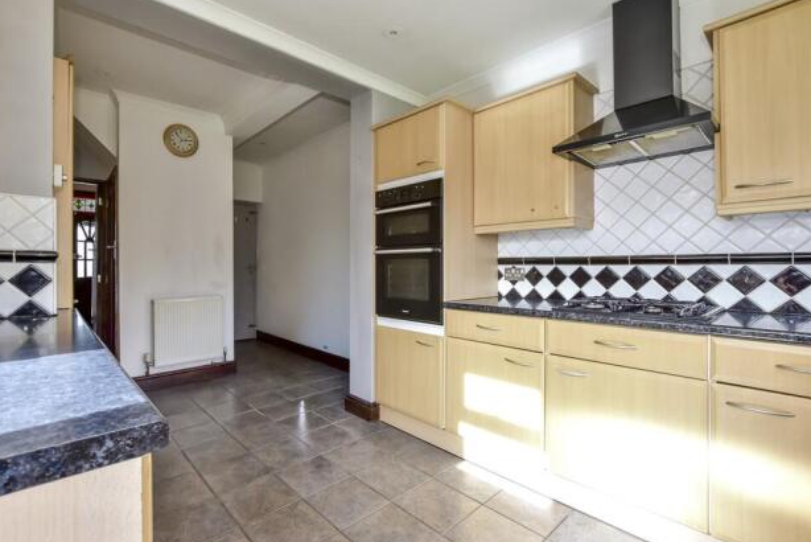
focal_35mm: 16
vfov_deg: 73.8
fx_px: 361
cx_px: 381
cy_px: 264
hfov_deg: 96.6
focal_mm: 10
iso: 640
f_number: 8
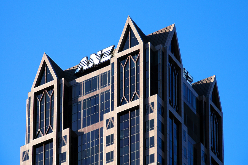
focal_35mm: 150
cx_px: 124
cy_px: 82
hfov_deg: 13.7
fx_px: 1032
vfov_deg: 9.1
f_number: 6
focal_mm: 100
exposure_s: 1/500
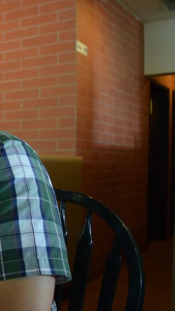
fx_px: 470
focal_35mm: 57
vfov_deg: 36.5
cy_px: 180
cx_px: -106
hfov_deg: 18.2
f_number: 3.5
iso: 2000
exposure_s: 1/60
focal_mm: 20
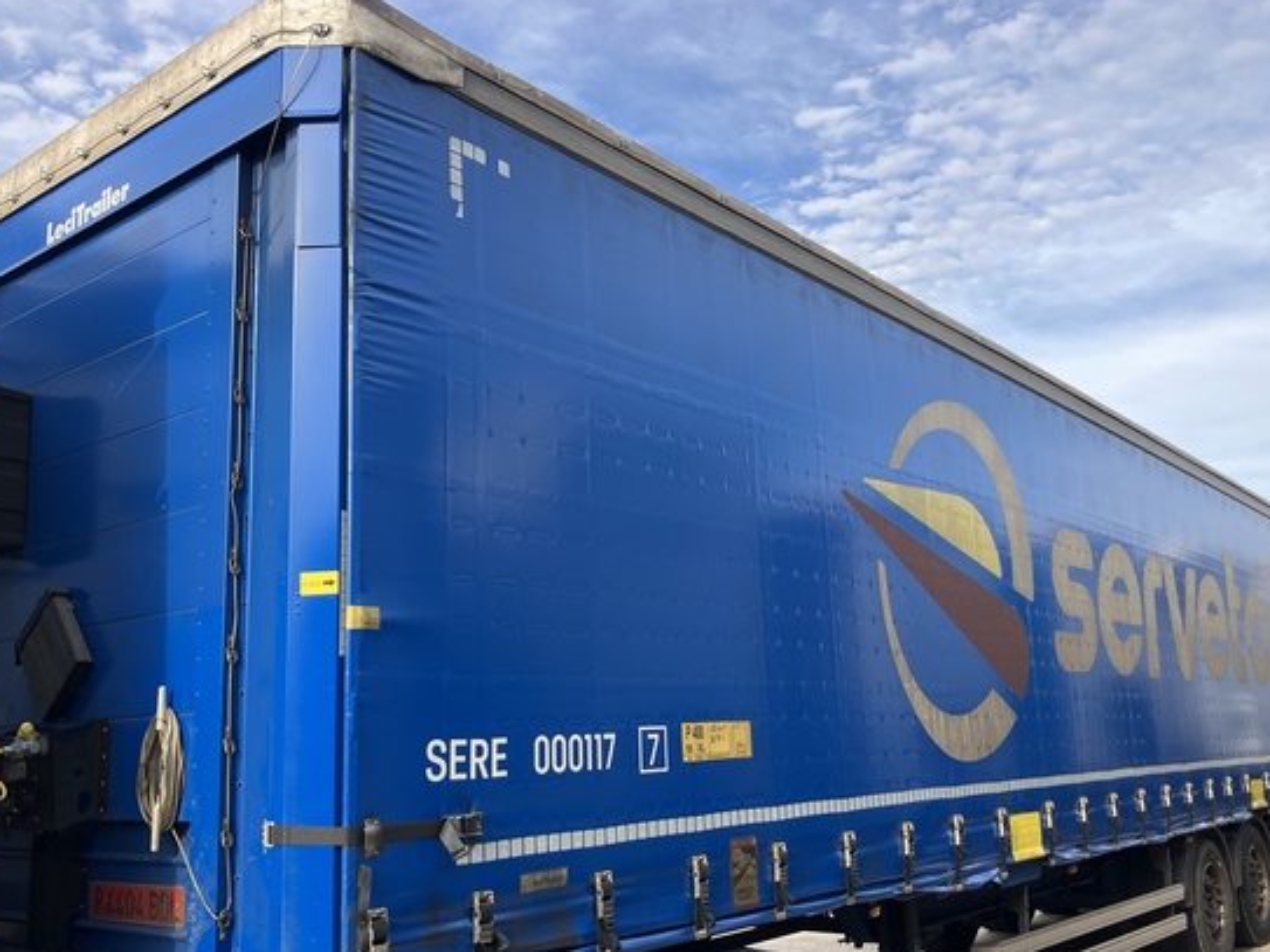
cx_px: 641
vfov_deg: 42.9
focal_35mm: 33
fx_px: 1210
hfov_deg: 55.4
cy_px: 531
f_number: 1.8
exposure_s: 1/471
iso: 32
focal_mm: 3.99
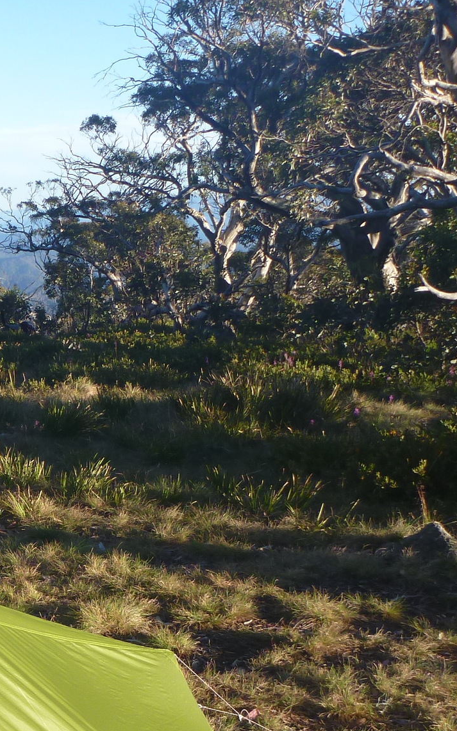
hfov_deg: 18.0
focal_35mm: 65
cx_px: -217
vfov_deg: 30.9
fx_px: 1296
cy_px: 557
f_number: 3.3
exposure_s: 1/200
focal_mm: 4.9
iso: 80
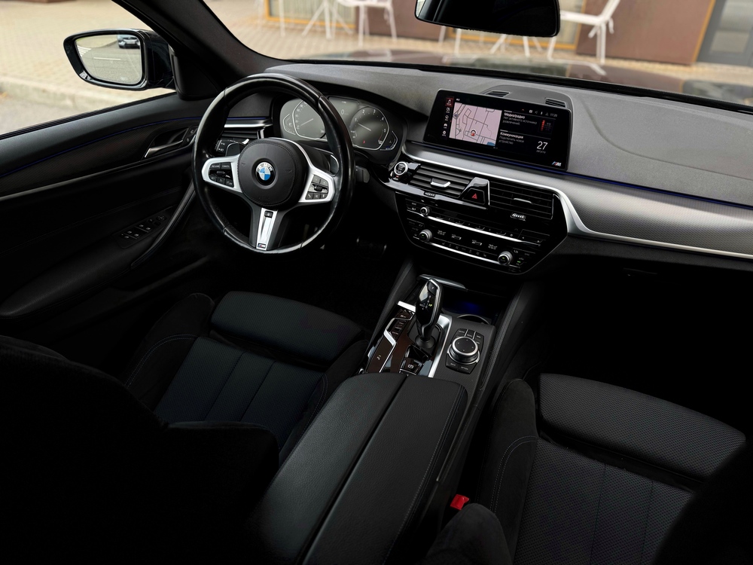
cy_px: 282
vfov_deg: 56.8
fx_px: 522
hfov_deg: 71.6
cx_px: 376
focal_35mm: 24
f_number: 1.78
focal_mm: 6.76
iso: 50
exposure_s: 1/137
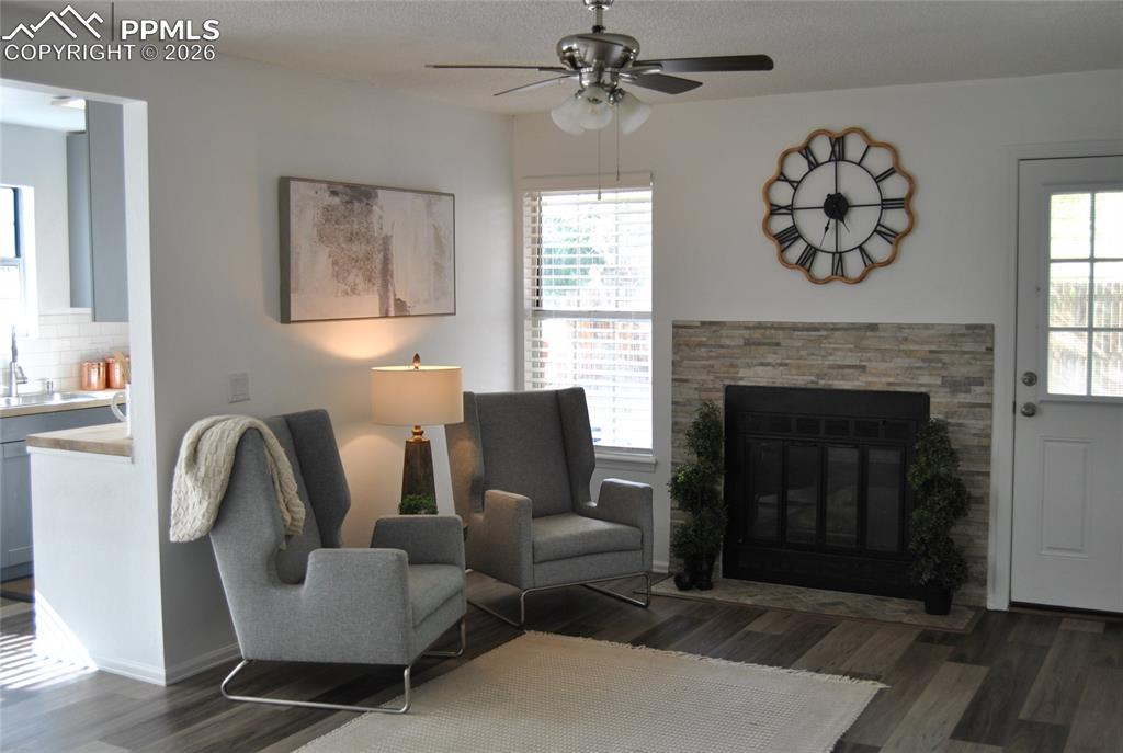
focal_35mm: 36
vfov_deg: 37.0
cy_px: 376
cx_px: 562
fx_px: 1125
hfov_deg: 53.0
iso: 200
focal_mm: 24
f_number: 3.8
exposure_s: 1/50
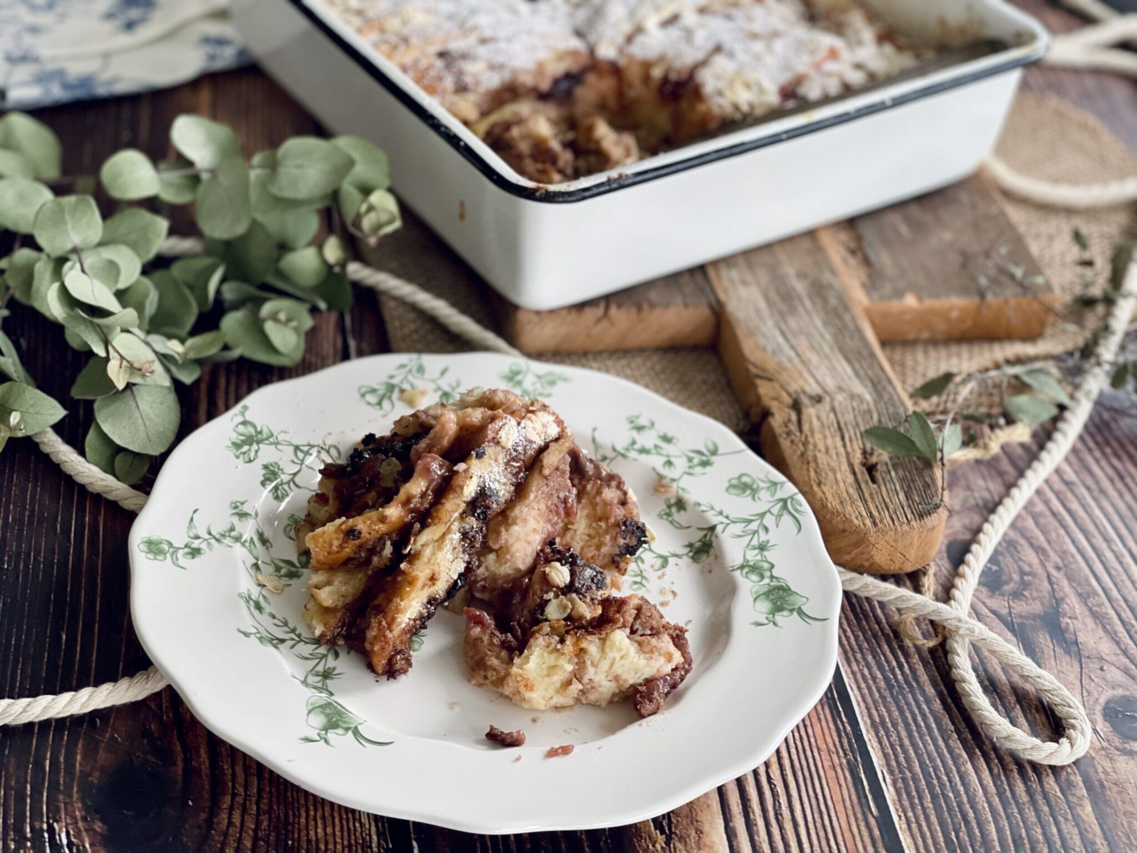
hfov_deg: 30.3
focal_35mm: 64
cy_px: 426
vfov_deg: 22.9
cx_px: 568
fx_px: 2102
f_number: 2.2
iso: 160
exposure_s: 1/121
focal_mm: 7.5
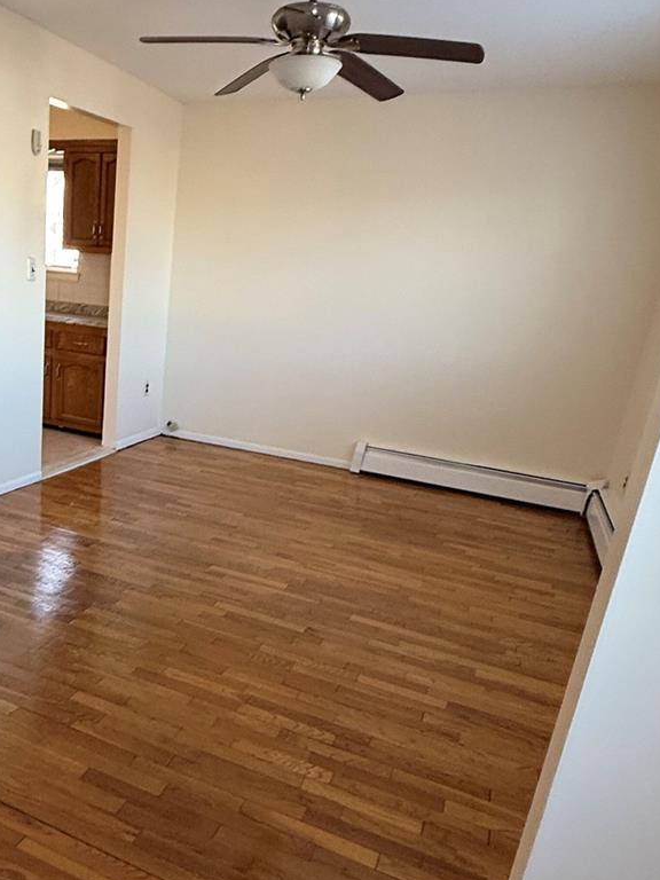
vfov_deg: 63.1
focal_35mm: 28
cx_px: 159
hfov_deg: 47.7
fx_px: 712
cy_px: 509
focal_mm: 2.22
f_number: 2.2
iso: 200
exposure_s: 1/60
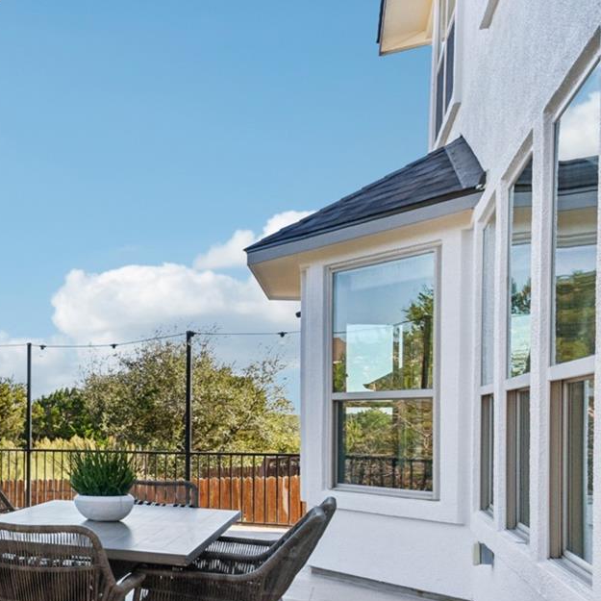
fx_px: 766
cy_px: 409
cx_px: -276
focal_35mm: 39
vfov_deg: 42.2
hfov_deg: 29.1
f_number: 8
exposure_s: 1/500
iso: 400
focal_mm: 14
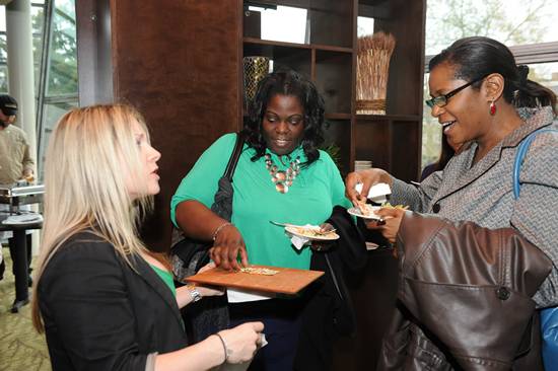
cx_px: 279
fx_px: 496
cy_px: 186
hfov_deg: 58.7
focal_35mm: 32
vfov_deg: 41.1
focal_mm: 32
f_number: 4.5
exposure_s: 1/160
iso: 2000
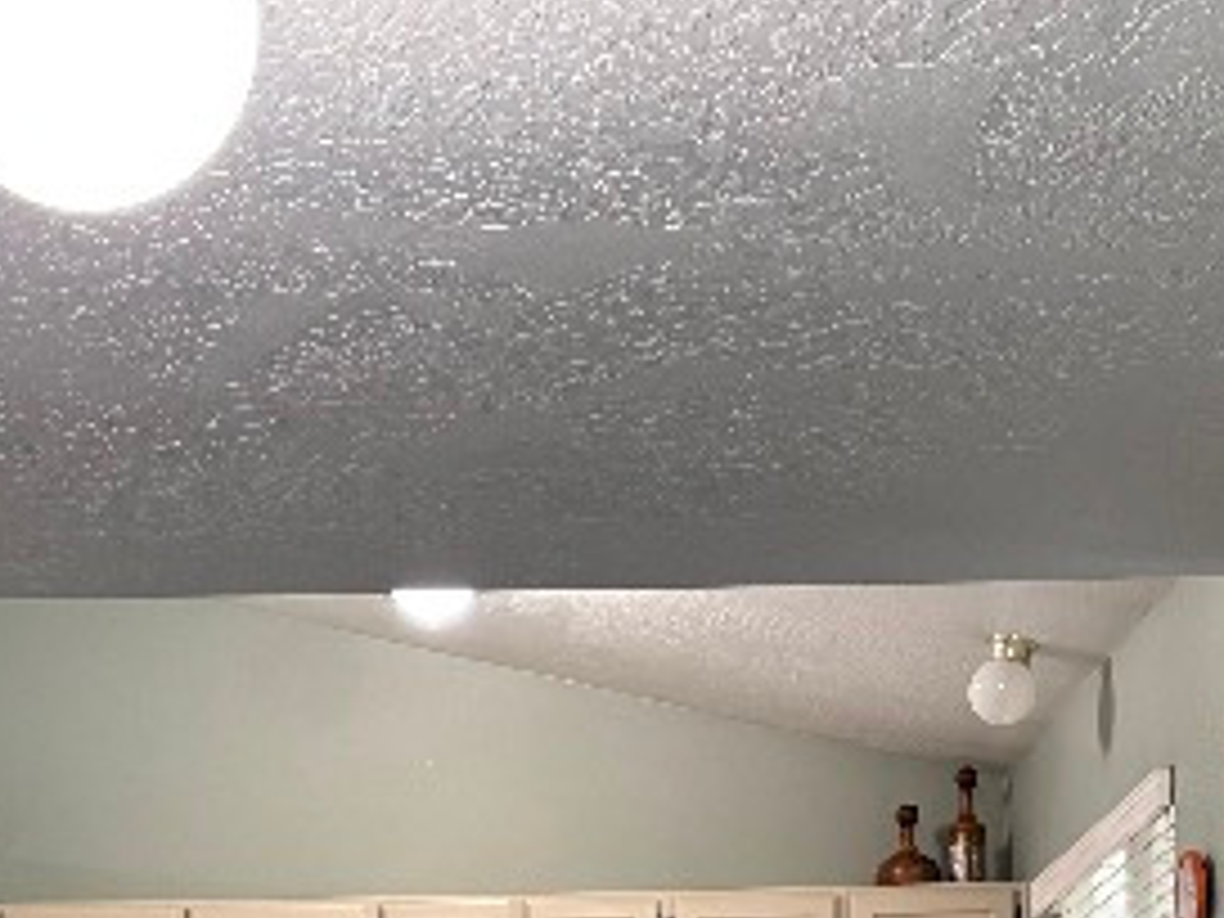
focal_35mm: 98
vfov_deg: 13.9
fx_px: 3465
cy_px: 1480
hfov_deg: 19.9
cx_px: 333
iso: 250
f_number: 1.6
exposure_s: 1/60
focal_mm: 5.96
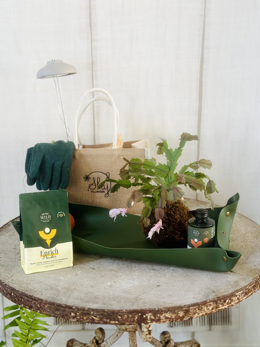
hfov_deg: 28.6
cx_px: 128
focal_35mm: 51
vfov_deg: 37.5
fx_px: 511
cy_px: 175
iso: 320
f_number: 1.78
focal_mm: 6.86
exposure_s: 1/40
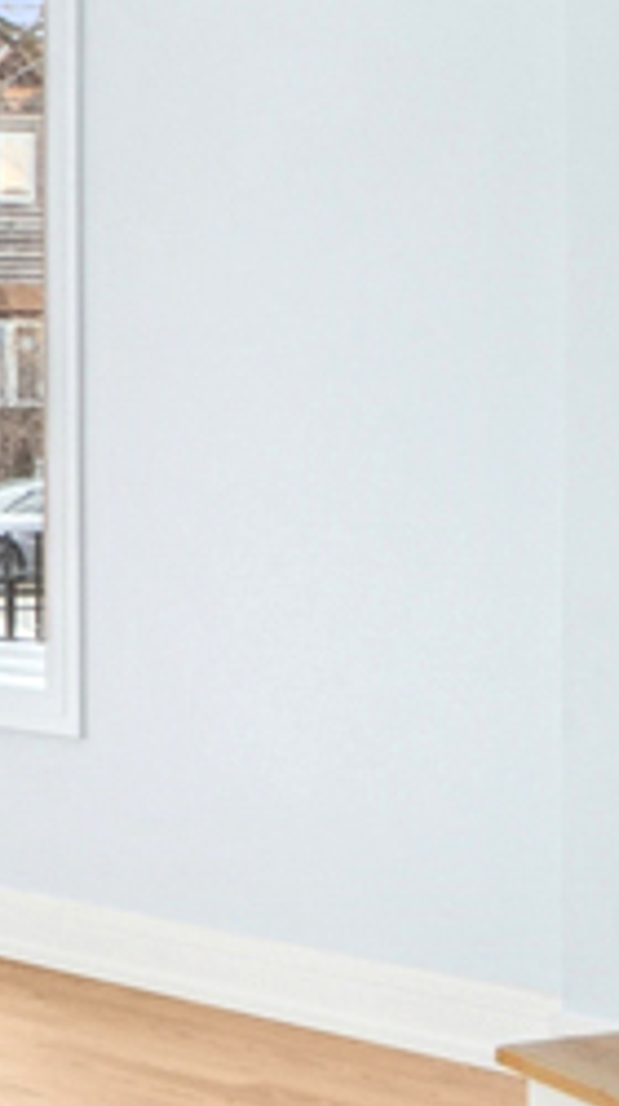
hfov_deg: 8.9
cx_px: -1433
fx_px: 2986
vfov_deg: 20.9
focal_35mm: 102
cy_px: 429
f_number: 8
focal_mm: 10
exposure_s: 1/50
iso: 250
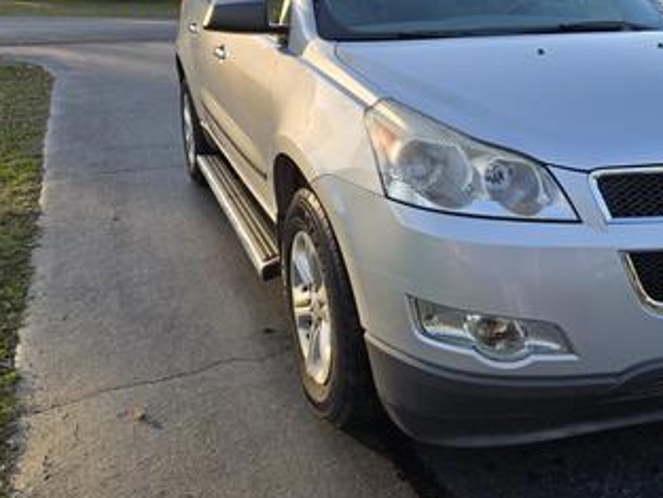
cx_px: 515
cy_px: 144
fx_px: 709
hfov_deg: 47.8
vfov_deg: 38.0
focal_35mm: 37
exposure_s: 1/1563
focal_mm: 5.4
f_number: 1.8
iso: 80
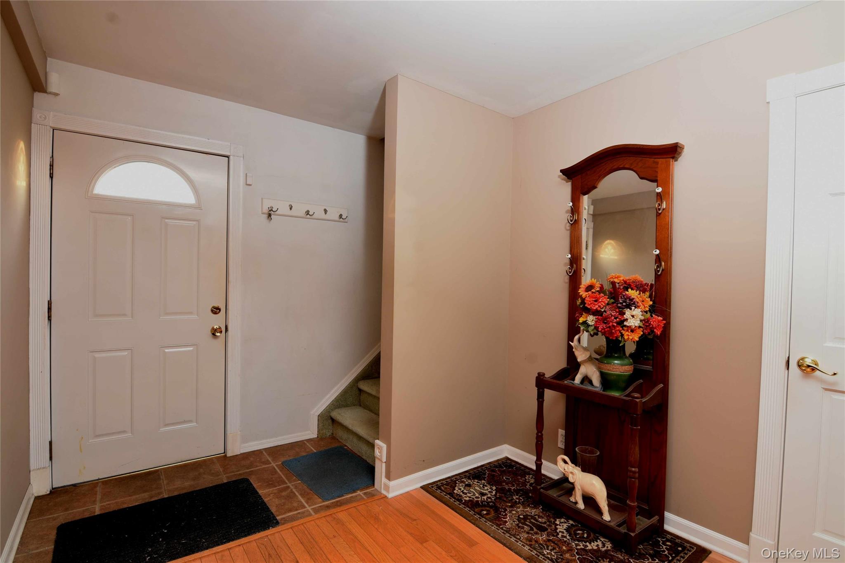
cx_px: 422
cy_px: 282
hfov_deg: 95.0
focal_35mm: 16
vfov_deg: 72.0
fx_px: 387
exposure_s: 1/2
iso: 320
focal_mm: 11
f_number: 9
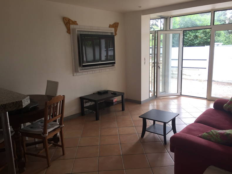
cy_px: 87
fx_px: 194
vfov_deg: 48.2
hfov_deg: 61.7
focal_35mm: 29
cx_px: 116
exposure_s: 1/60
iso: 32
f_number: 2.2
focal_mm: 4.15
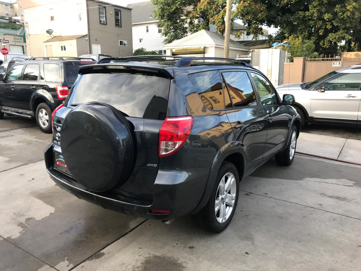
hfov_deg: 63.4
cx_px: 180
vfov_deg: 49.7
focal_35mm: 28
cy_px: 136
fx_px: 292
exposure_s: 1/120
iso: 25
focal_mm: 3.99
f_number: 1.8
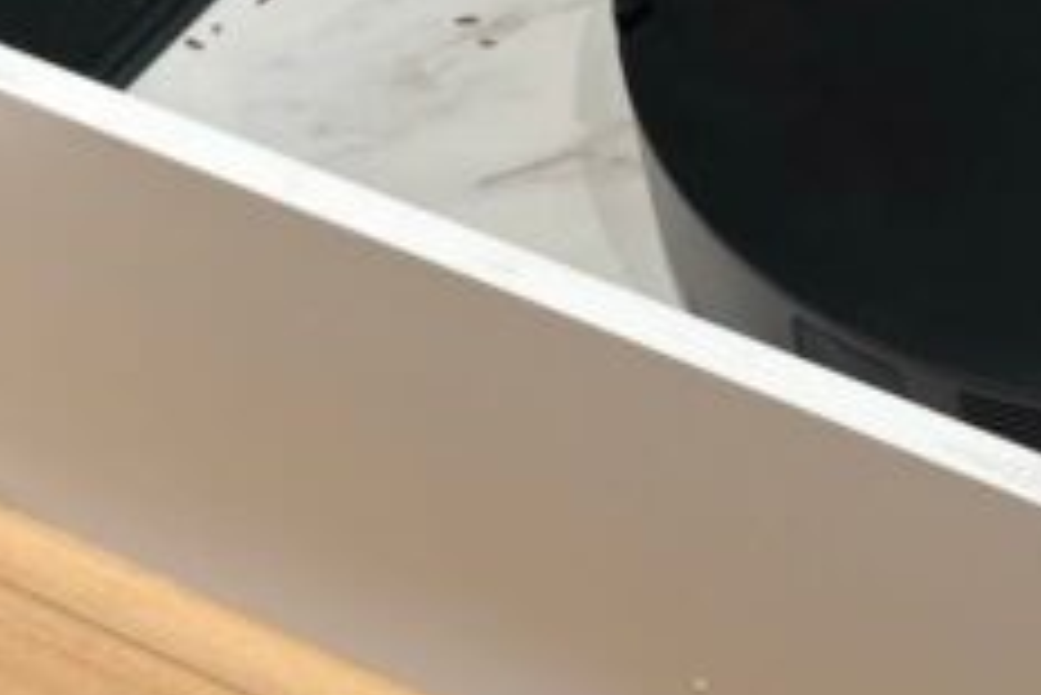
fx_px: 4051
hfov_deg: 14.3
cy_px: -18
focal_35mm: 140
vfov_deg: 9.7
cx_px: 1198
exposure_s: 1/166
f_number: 1.6
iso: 64
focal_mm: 5.96
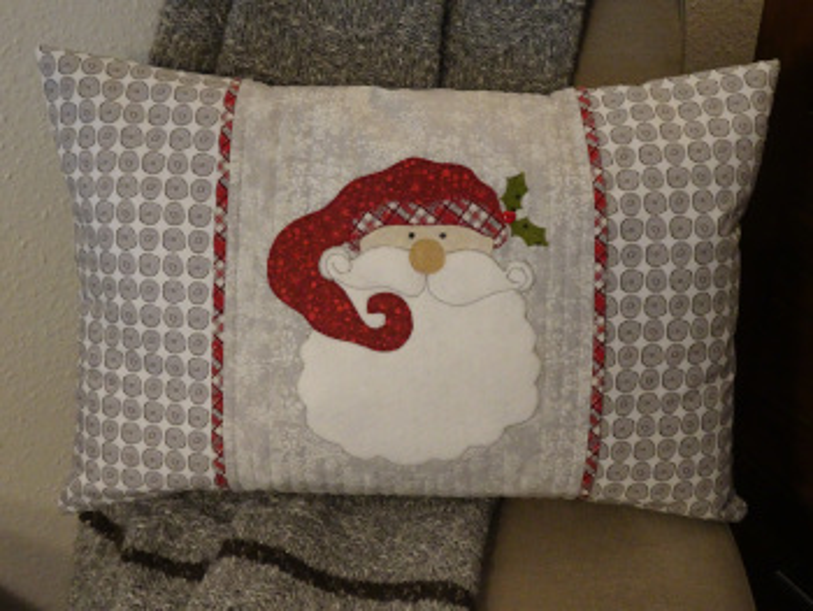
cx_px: 406
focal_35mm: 43
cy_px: 306
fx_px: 1011
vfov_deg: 33.6
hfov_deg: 43.8
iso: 800
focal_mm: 7.3
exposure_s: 1/20
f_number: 4.5
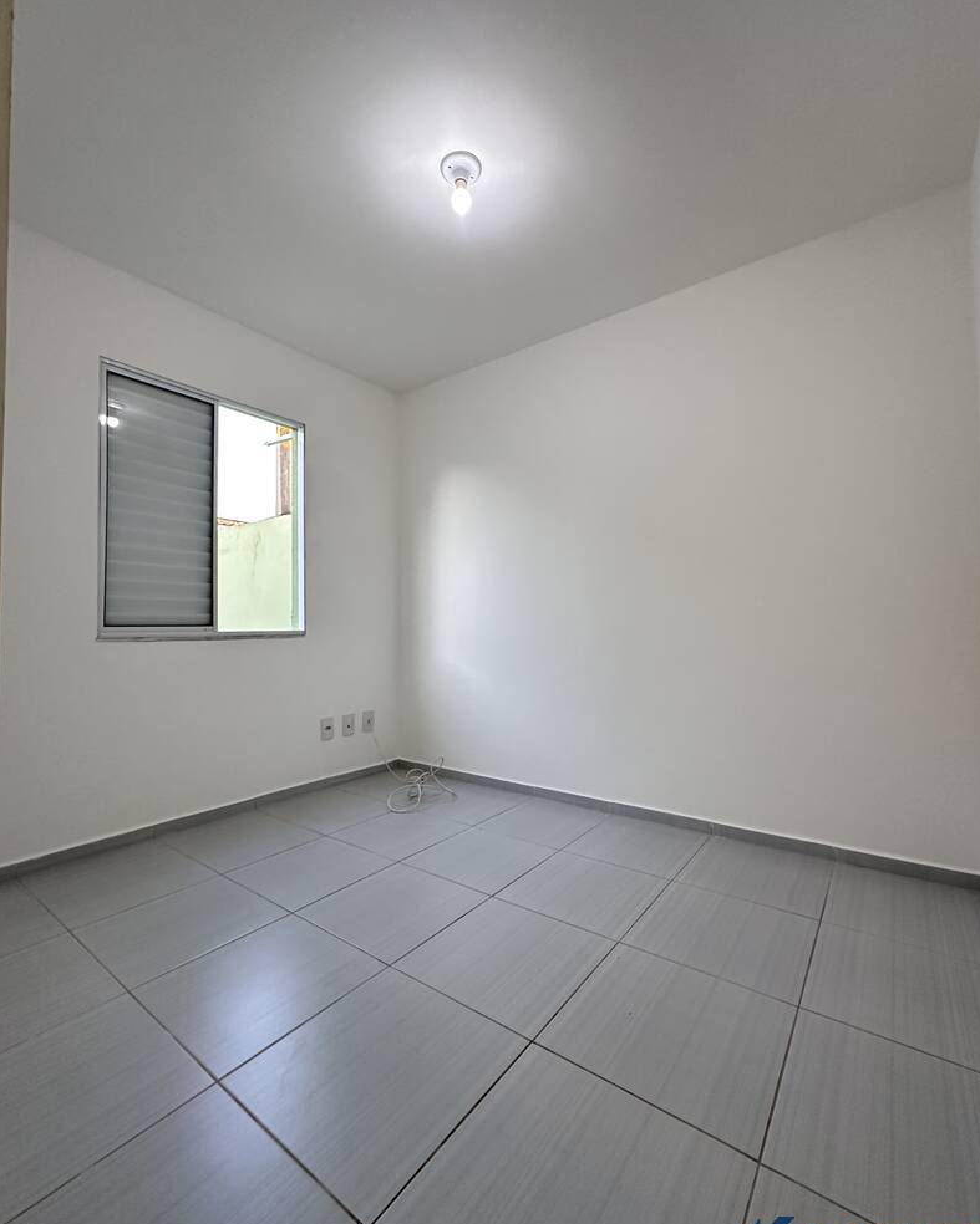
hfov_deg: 84.0
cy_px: 611
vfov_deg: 96.8
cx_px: 502
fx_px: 544
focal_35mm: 15
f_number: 2.2
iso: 200
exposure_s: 1/120
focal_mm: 2.22
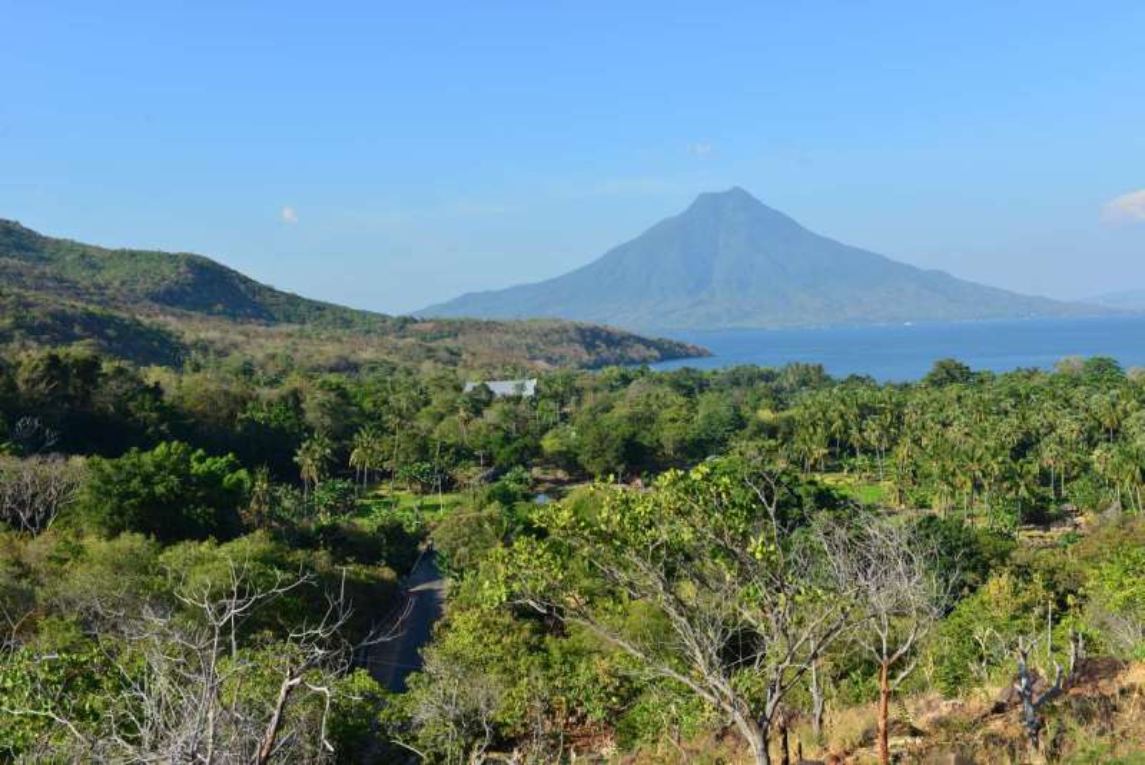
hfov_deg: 53.1
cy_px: 382
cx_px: 572
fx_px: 1145
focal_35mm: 36
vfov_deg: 36.9
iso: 250
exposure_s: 1/400
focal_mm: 36
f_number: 10
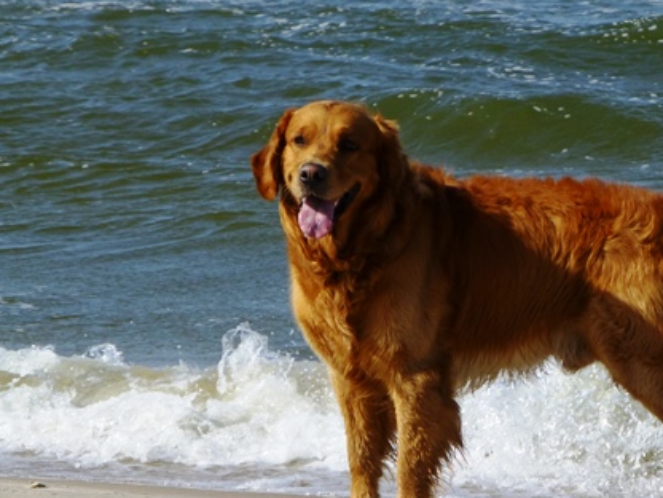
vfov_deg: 5.5
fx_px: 5190
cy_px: 249
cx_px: 486
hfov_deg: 7.3
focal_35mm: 271
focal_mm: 31.3
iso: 100
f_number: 5.4
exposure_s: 1/640
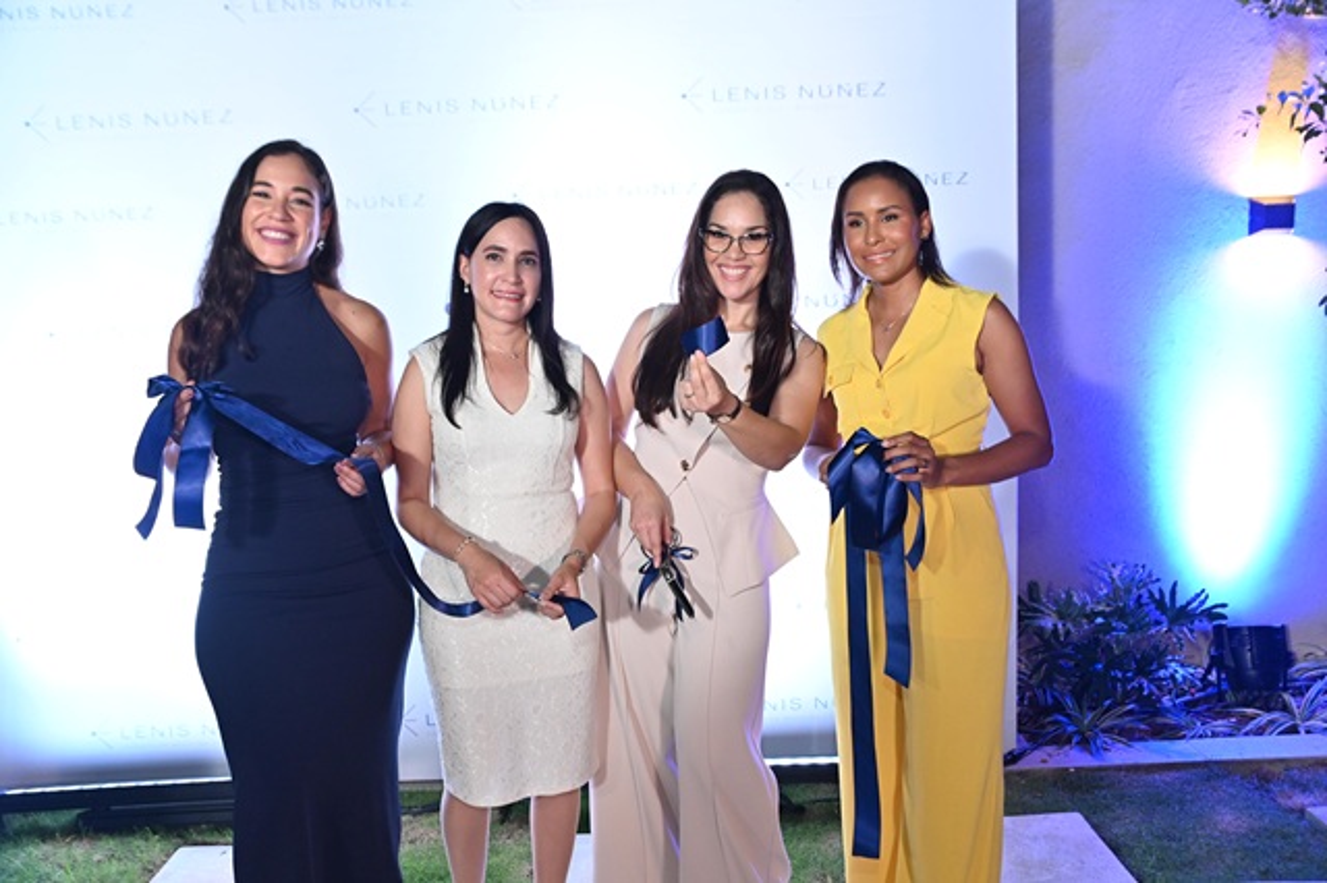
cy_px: 442
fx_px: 1179
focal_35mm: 32
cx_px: 664
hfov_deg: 58.7
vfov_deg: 41.1
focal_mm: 32
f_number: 3.5
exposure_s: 1/125
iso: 2500
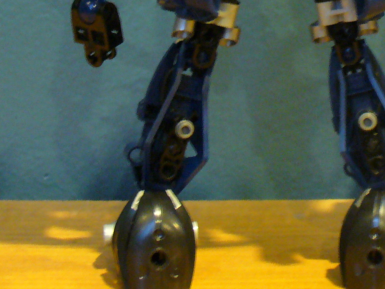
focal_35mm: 110
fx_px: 1224
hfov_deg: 17.8
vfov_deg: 13.1
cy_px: -63
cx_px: 269
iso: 200
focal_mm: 7
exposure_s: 1/2.5
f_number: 2.9
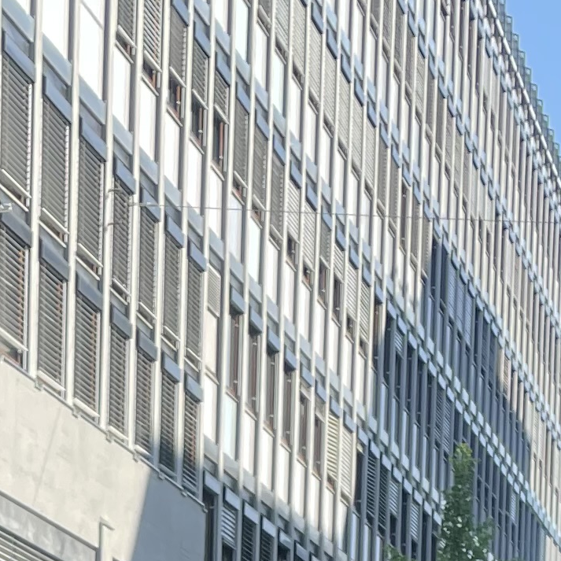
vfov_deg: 12.2
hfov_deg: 13.2
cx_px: -17
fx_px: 2384
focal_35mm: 130
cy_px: 1050
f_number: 1.6
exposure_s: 1/1052
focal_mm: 4.2
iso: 32
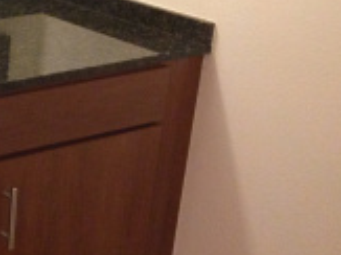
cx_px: -127
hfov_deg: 17.5
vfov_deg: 14.2
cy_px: 171
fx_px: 1024
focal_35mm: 104
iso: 320
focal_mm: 4.12
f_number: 2.4
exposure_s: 1/20
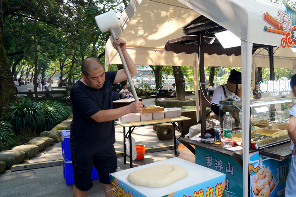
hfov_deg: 55.9
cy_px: 85
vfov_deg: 39.9
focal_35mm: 33
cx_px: 199
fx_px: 271
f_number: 4
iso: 160
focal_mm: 24
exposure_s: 1/160
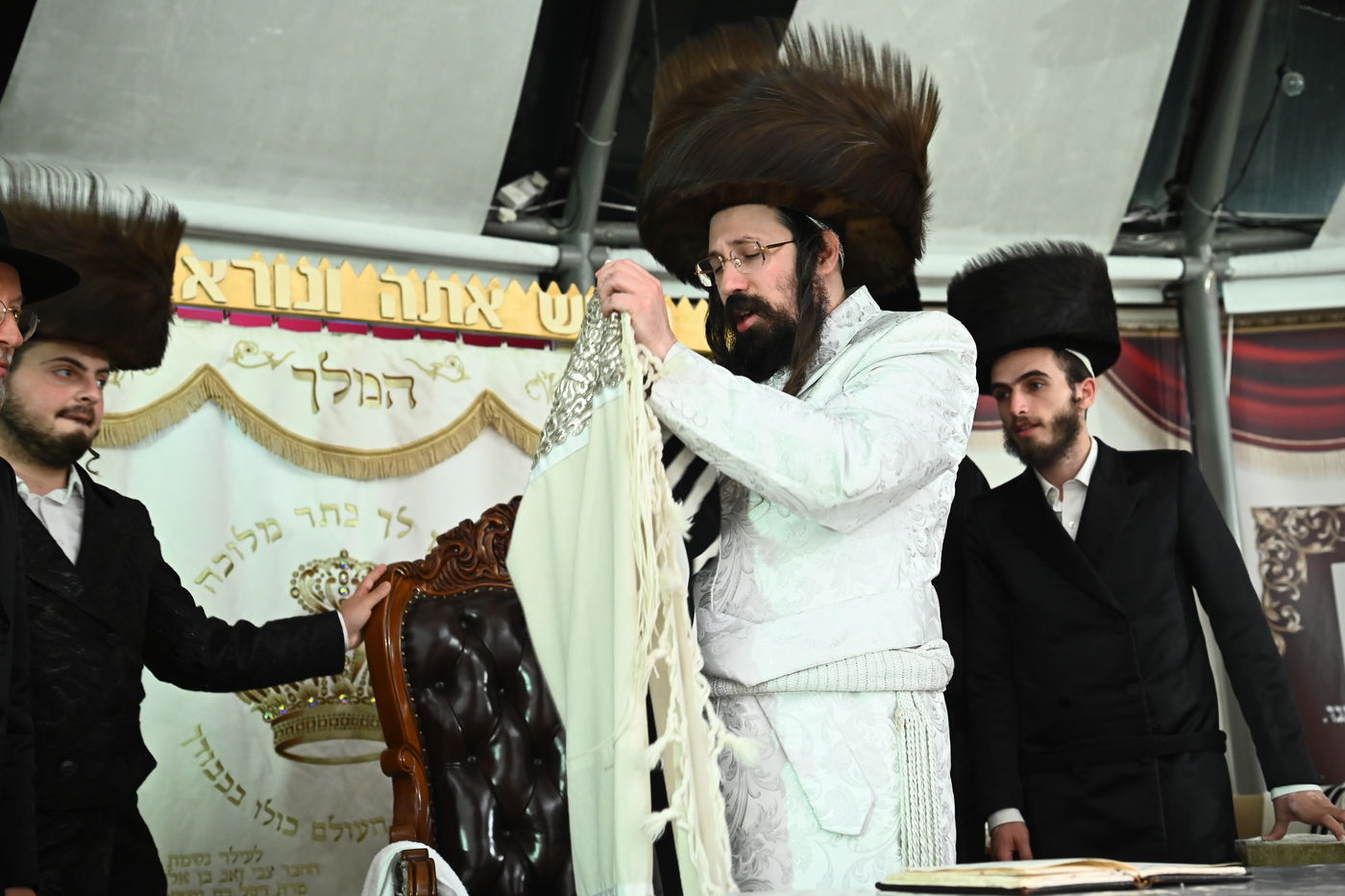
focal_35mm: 48
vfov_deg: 28.0
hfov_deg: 41.1
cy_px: 448
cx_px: 672
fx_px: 1792
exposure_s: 1/100
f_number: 4.5
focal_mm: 48
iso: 3200
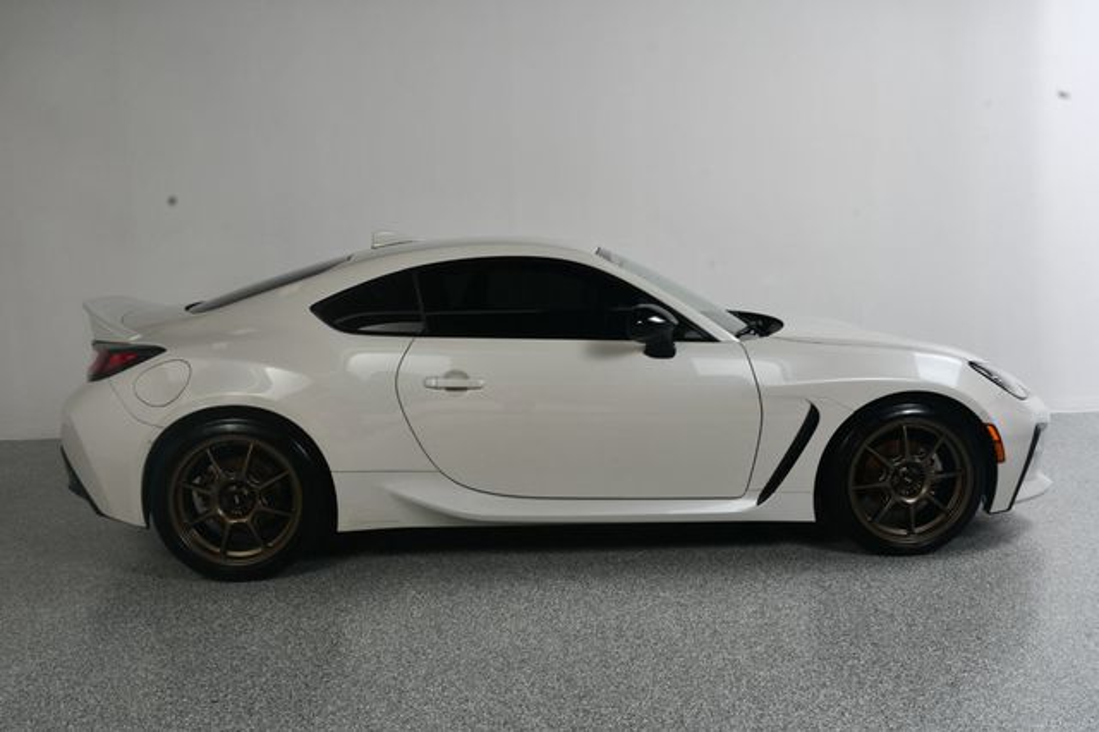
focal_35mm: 33
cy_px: 366
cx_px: 550
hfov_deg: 57.2
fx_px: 1007
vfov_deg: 39.9
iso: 100
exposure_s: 1/160
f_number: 14
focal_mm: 22
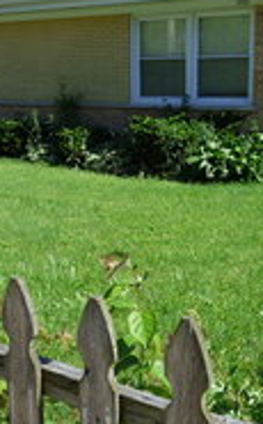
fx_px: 564
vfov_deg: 41.1
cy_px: 188
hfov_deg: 26.2
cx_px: 161
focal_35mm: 49
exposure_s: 1/1000
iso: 100
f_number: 2.8
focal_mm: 3.58
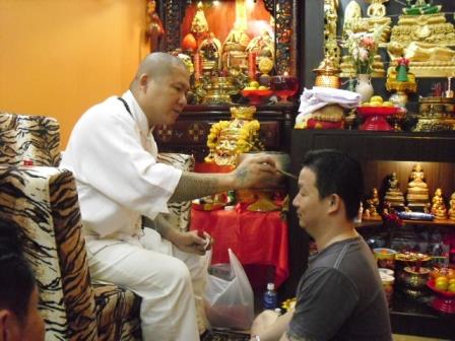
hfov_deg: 51.4
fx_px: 473
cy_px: 170
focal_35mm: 36
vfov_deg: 39.7
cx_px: 228
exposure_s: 1/40
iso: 800
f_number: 3.1
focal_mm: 6.3
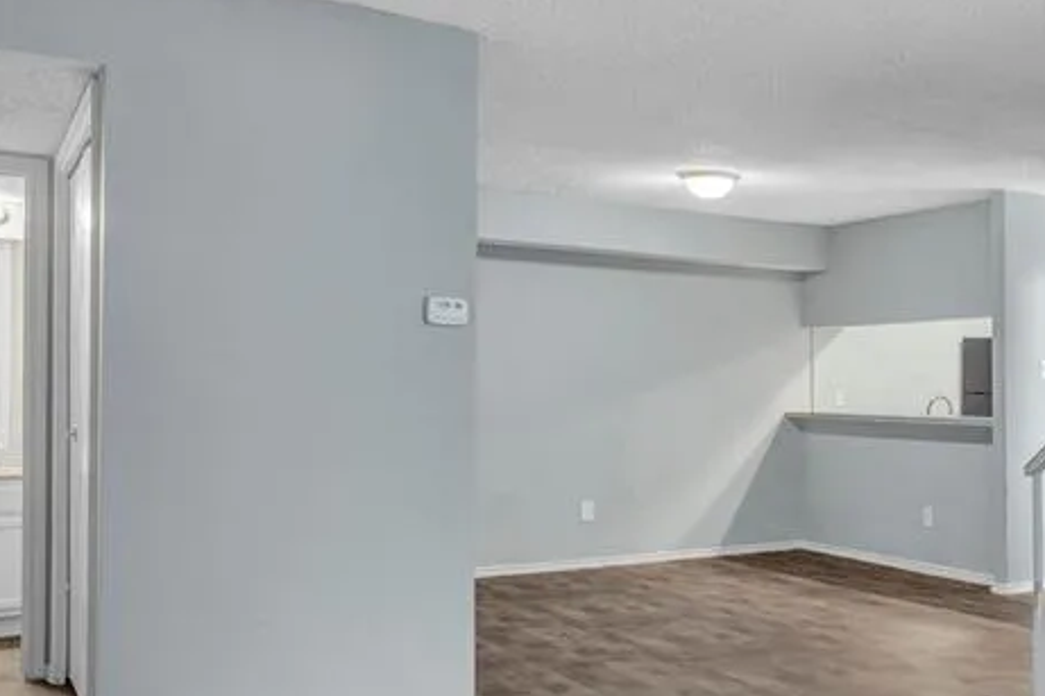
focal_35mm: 40
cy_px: 409
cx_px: 1002
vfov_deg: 33.3
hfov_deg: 42.9
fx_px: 1161
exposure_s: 1/4
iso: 320
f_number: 7.1
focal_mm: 18
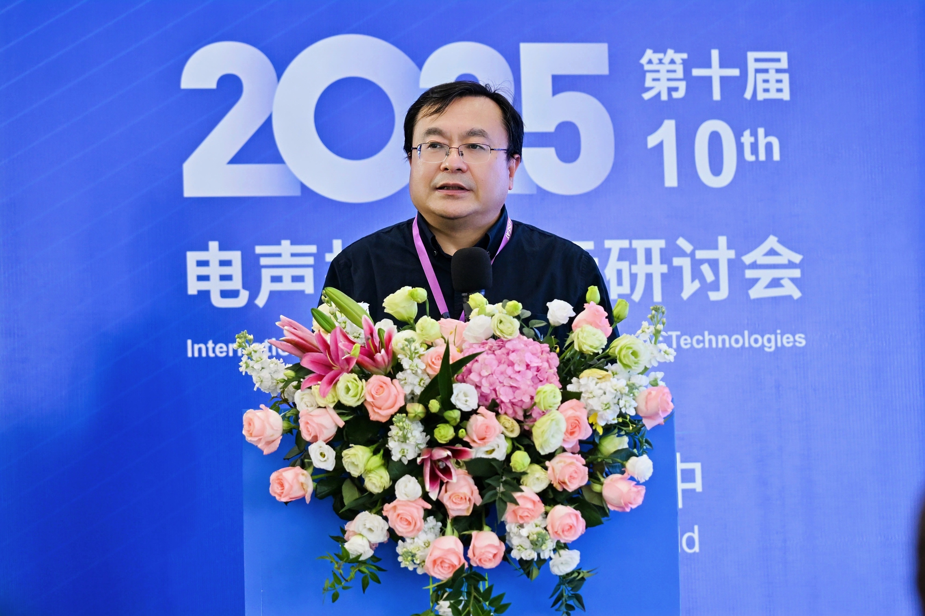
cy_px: 308
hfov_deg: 11.4
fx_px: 4624
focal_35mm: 180
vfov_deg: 7.6
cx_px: 462
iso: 800
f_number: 4
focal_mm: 120
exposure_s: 1/160
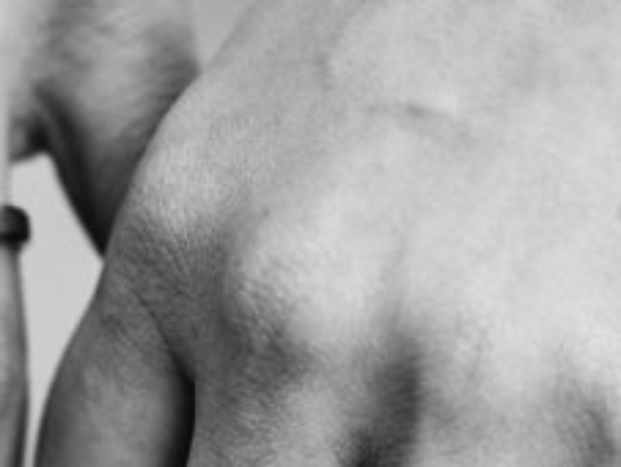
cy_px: 690
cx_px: 206
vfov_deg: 4.0
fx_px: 6645
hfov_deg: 5.3
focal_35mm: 370
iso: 400
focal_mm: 85
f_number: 2.2
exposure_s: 1/1250
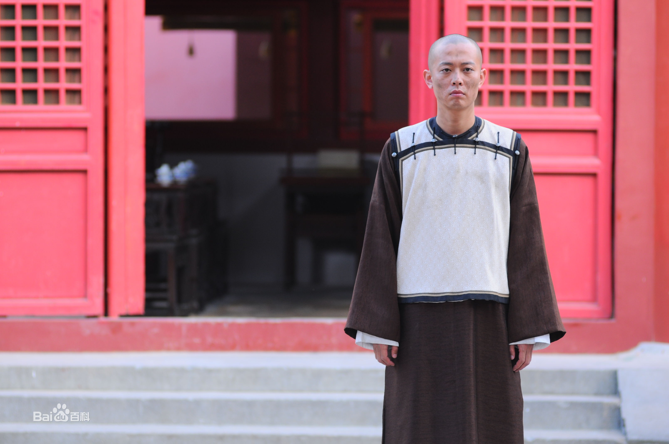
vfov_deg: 6.8
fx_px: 3759
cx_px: 334
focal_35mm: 202
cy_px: 222
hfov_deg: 10.2
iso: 200
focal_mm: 135
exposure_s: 1/160
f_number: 2.8
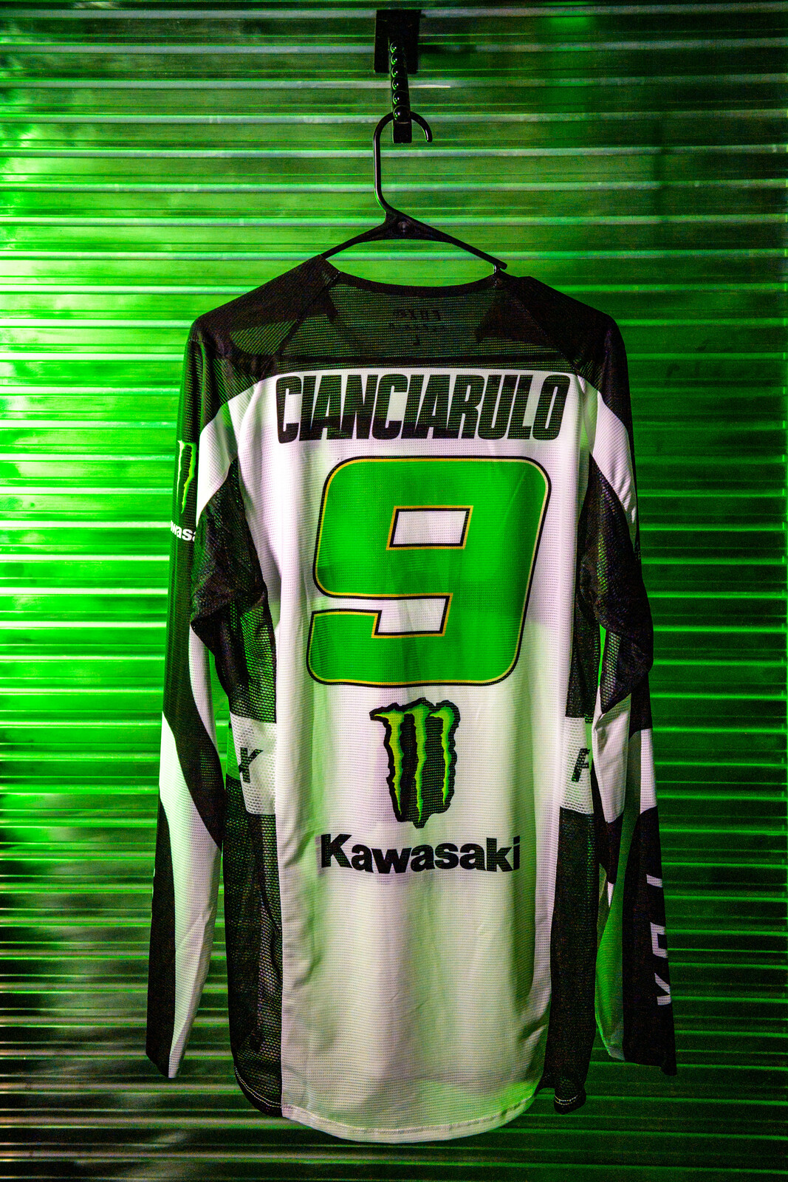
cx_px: 394
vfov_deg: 44.5
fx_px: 1444
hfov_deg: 30.5
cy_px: 591
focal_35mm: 44
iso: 1000
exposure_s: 1/100
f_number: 4.5
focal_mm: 44
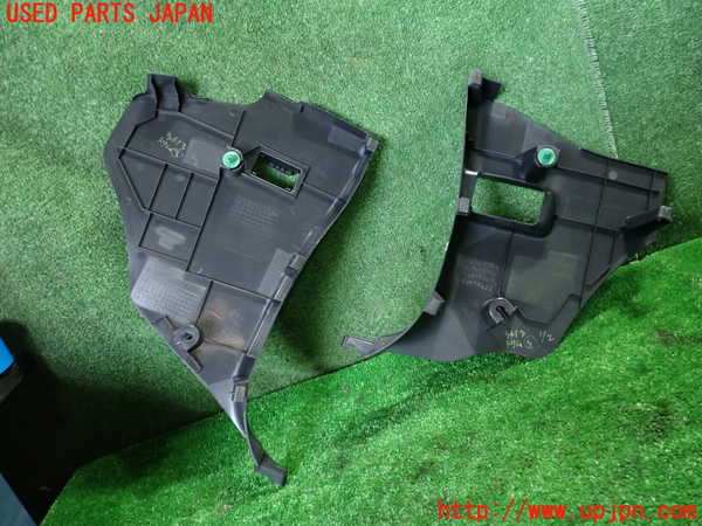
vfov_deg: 46.8
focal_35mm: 30
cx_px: 351
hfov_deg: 60.0
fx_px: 608
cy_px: 263
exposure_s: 1/30
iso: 320
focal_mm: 5.4
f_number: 2.3
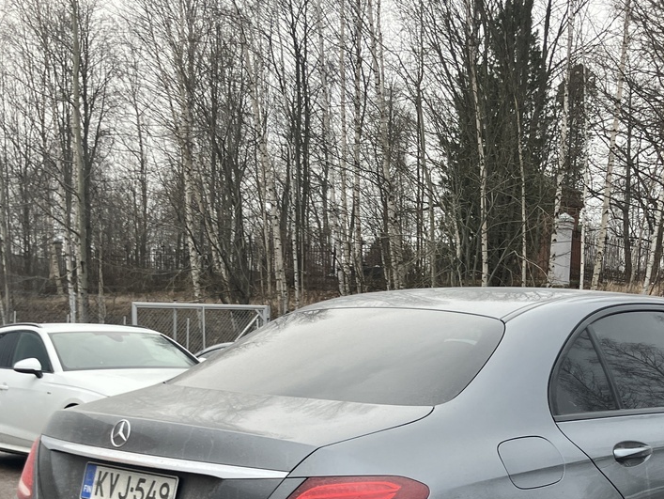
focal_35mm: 57
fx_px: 1094
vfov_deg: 24.7
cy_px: 482
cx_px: 444
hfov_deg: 33.5
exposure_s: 1/121
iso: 40
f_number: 1.8
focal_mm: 3.99
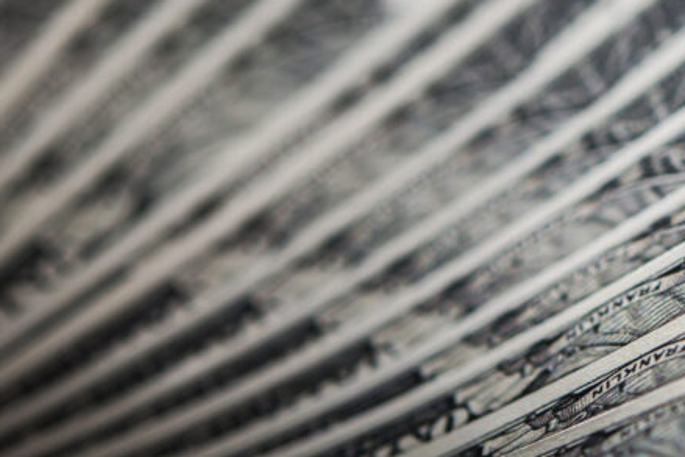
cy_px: 129
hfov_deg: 12.3
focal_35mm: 164
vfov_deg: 8.4
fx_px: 3121
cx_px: 757
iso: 160
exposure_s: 1/160
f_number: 5
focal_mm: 60
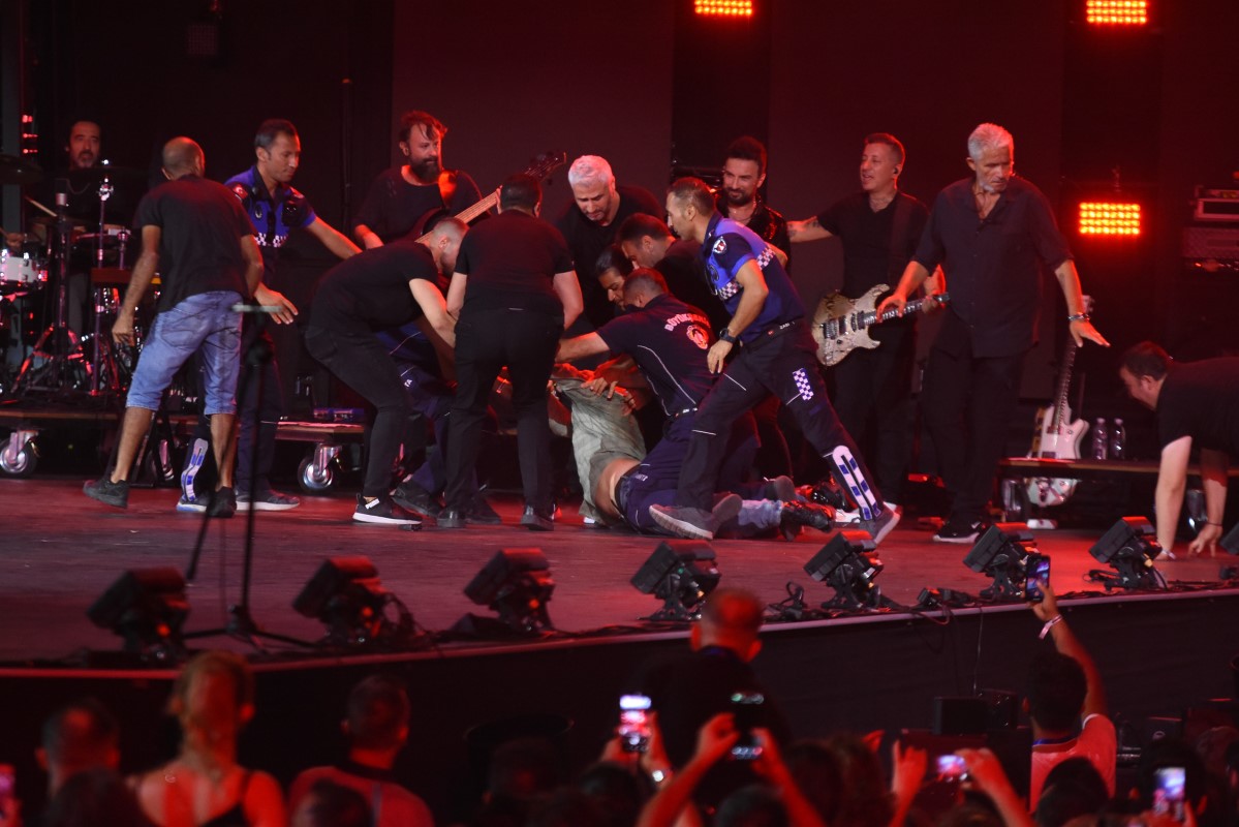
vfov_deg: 4.6
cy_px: 414
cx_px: 620
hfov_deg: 6.9
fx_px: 10327
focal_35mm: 300
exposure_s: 1/400
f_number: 2.8
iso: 2500
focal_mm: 200
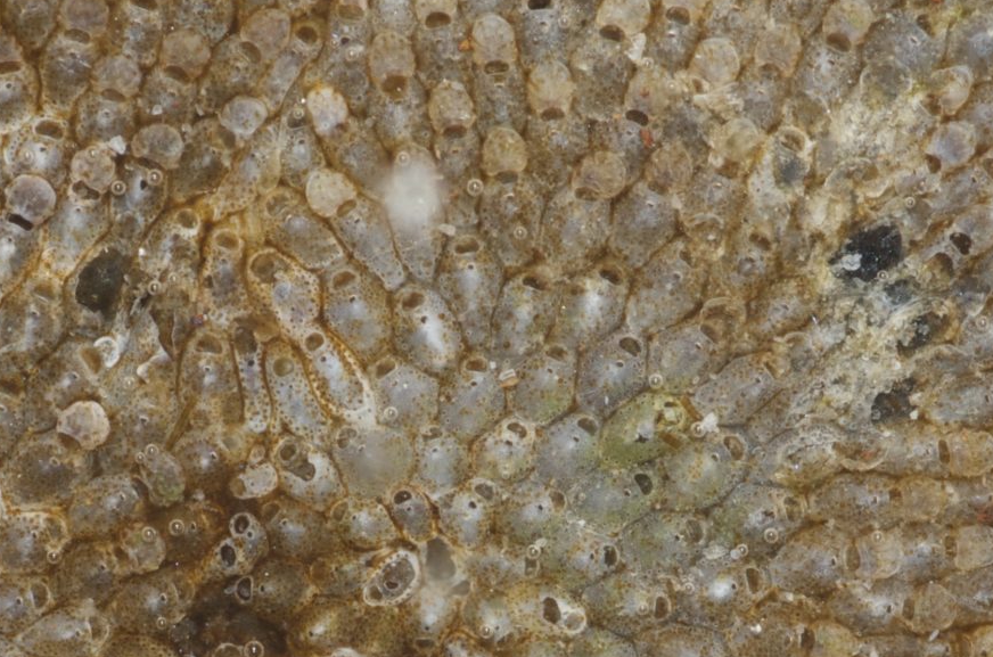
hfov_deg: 5.5
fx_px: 10305
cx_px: 585
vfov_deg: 3.6
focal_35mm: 374
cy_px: 697
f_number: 16
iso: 100
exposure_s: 1/125
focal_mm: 85
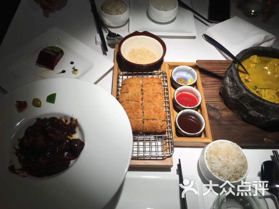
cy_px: 104
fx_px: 234
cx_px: 140
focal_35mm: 29
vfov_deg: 48.2
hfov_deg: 61.7
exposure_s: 1/125
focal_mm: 4.15
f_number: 2.2
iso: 25
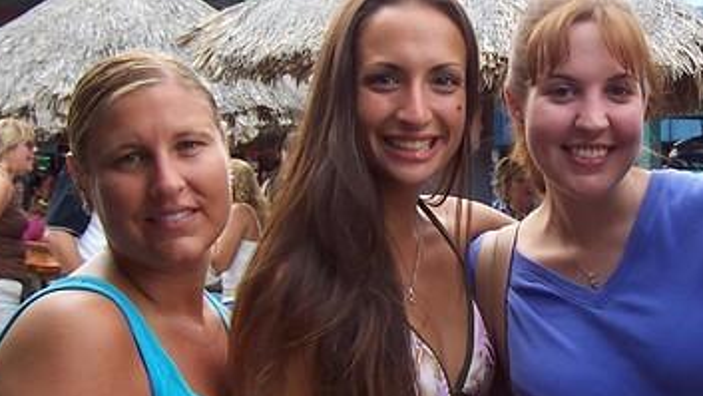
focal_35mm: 73
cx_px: 544
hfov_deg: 28.4
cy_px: 157
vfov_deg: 16.5
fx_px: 1361
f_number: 2.8
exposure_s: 1/250
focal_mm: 5.6
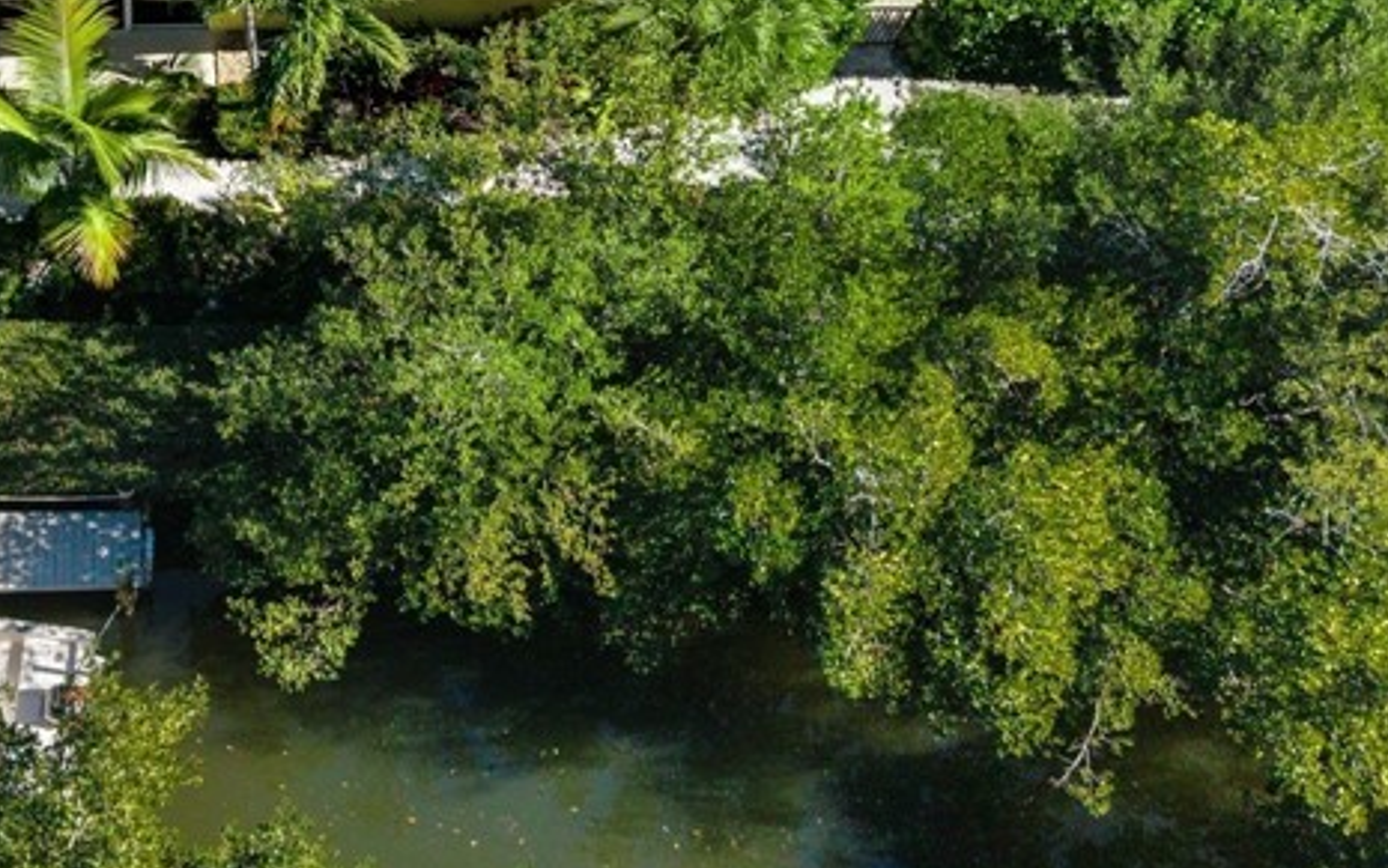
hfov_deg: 34.7
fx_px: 2119
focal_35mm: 56
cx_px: 203
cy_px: 15
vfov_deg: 22.3
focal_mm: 8.67
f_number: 1.8
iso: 100
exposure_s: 1/640
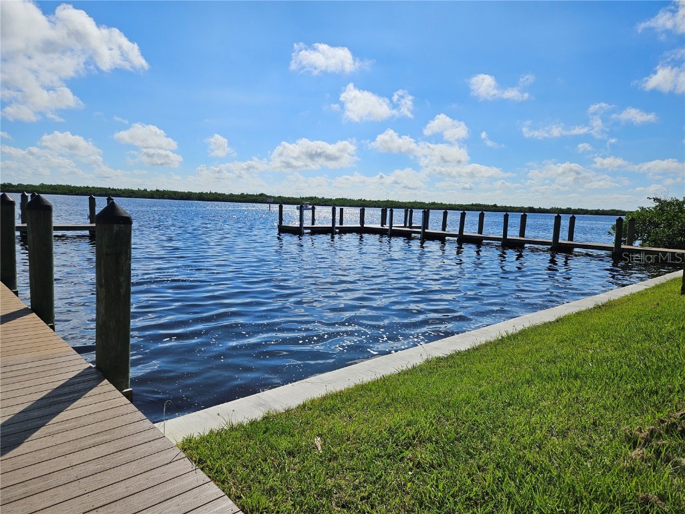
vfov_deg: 58.9
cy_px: 257
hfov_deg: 73.9
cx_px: 342
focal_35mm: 23
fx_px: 455
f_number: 1.8
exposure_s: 1/5519
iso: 25
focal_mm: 5.4
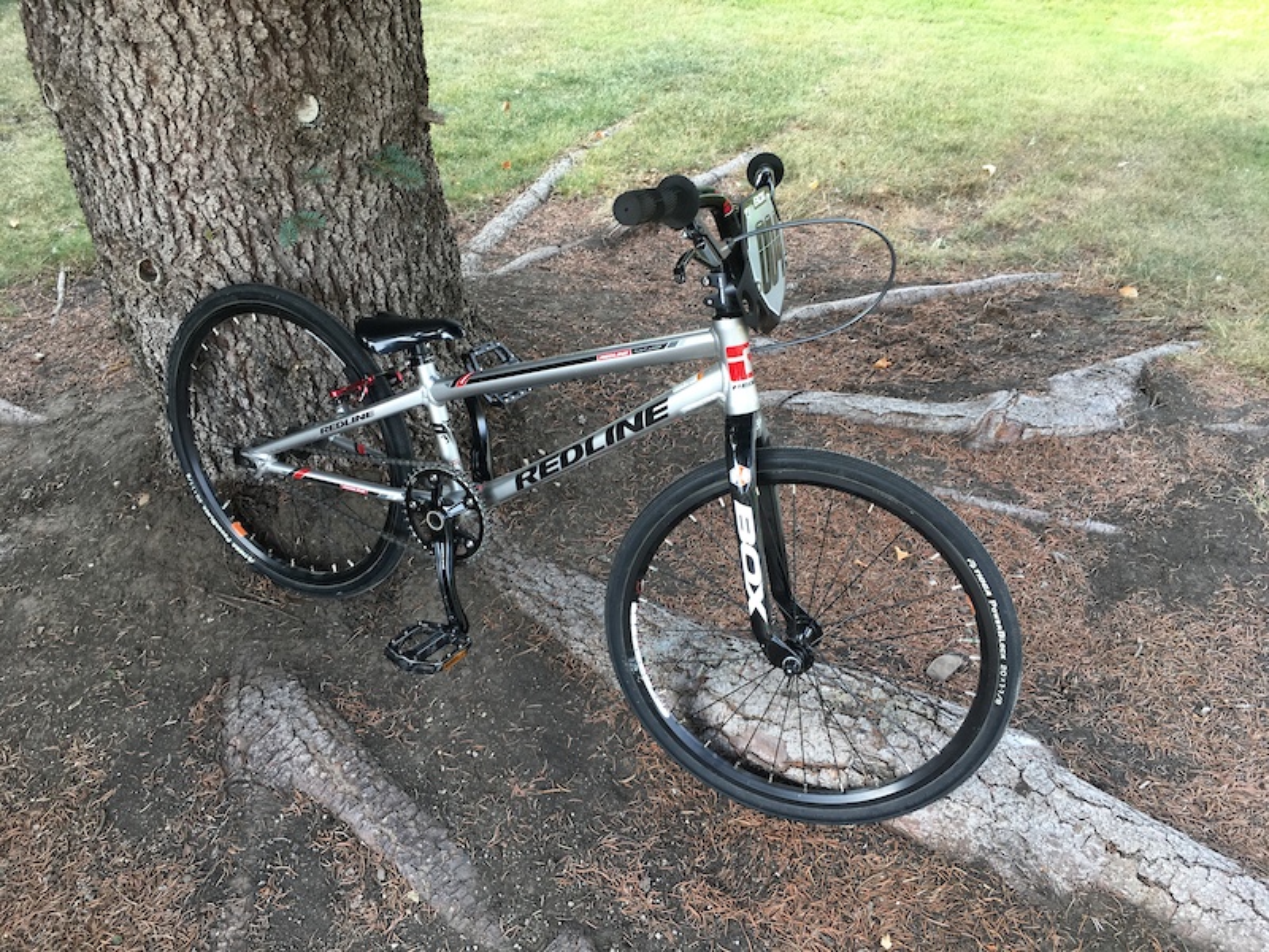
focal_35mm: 29
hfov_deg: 61.7
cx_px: 634
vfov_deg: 48.2
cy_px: 476
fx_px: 1063
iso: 25
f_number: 2.2
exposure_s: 1/60
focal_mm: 4.15
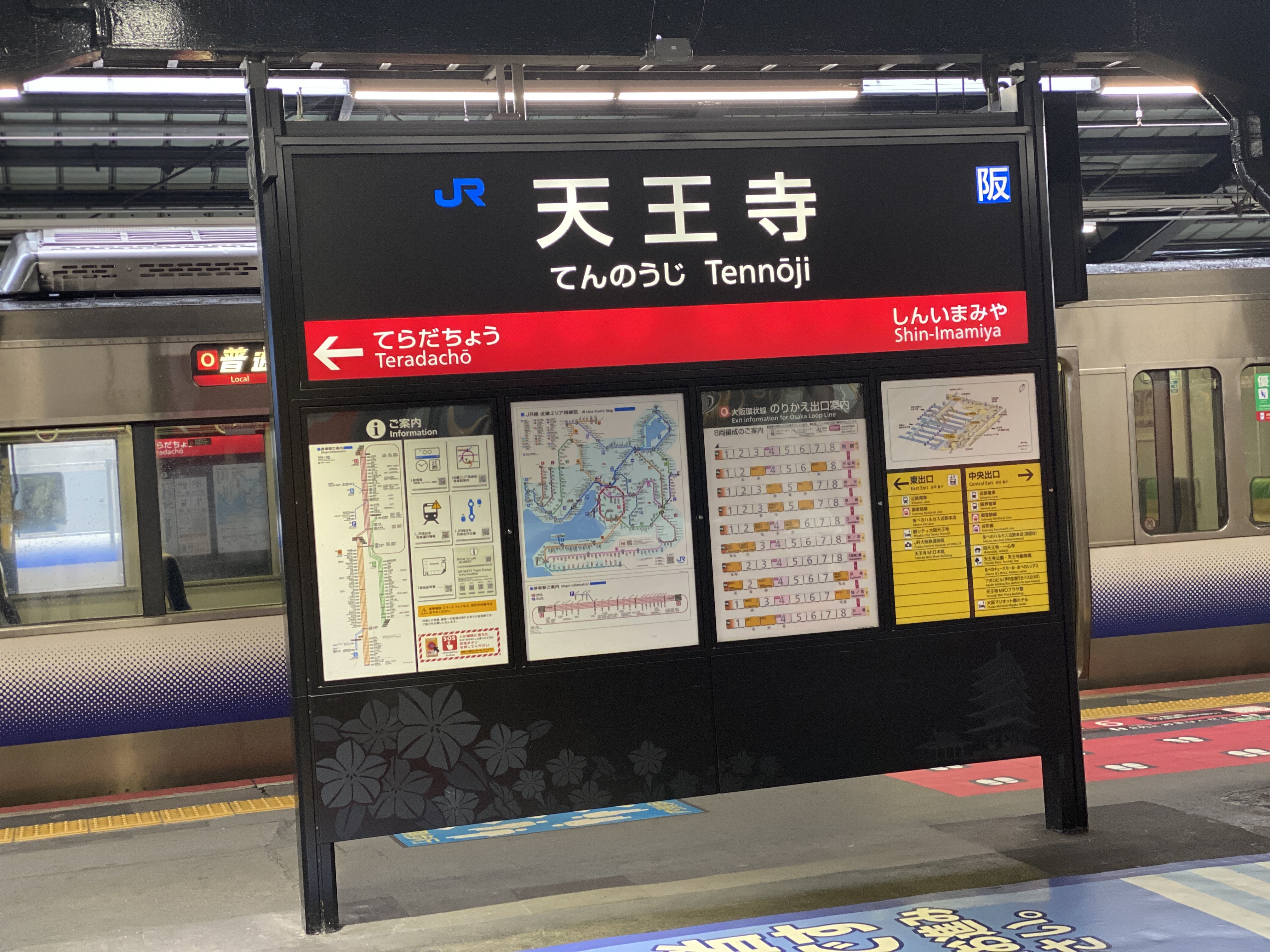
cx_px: 635
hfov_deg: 36.8
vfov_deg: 28.0
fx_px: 1908
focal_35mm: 52
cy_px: 476
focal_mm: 6
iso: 160
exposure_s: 1/60
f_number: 2
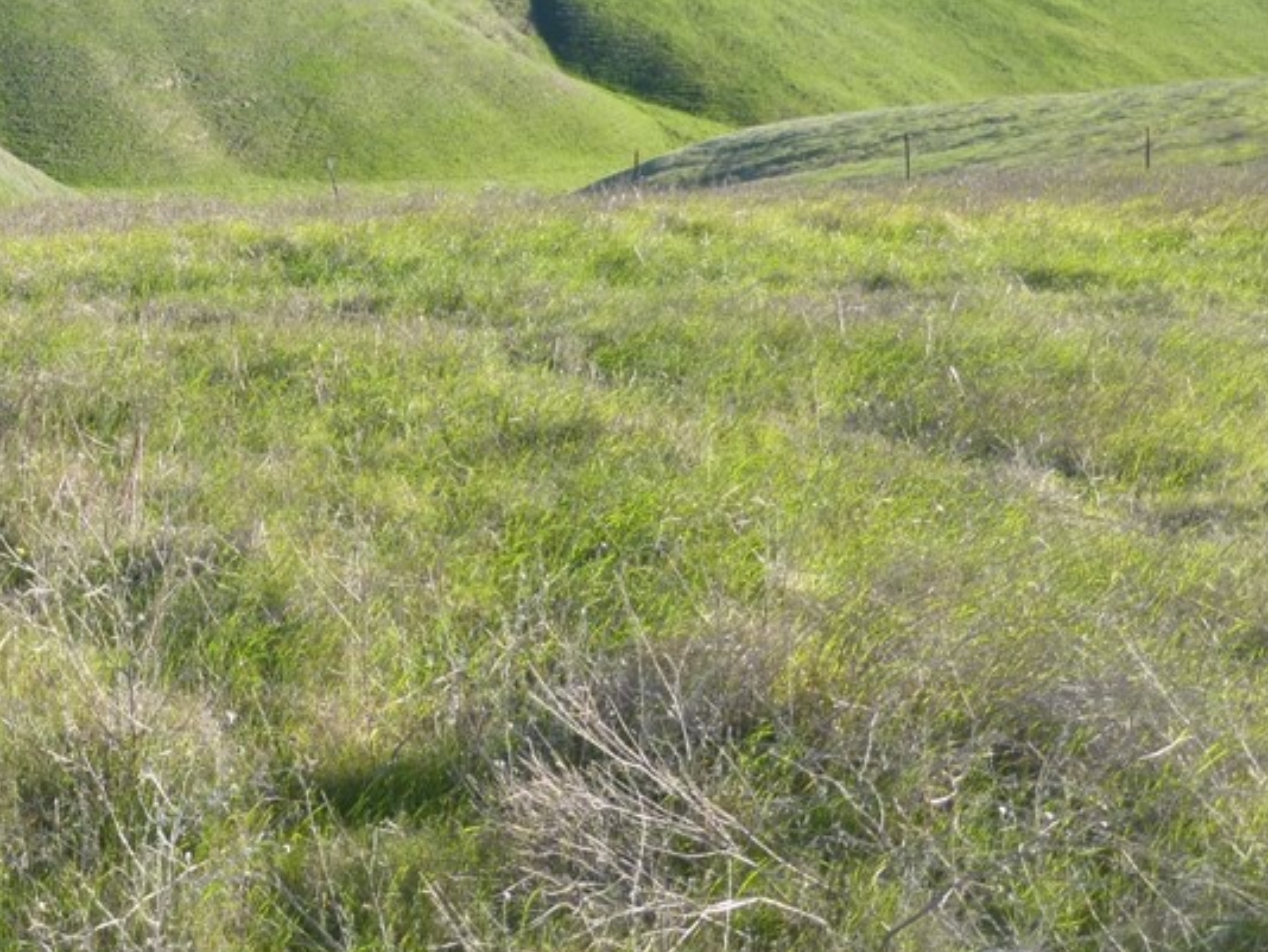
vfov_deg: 30.0
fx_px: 1686
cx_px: 171
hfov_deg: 38.8
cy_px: 74
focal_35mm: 46
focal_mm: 4.3
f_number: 4
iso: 100
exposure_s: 1/250
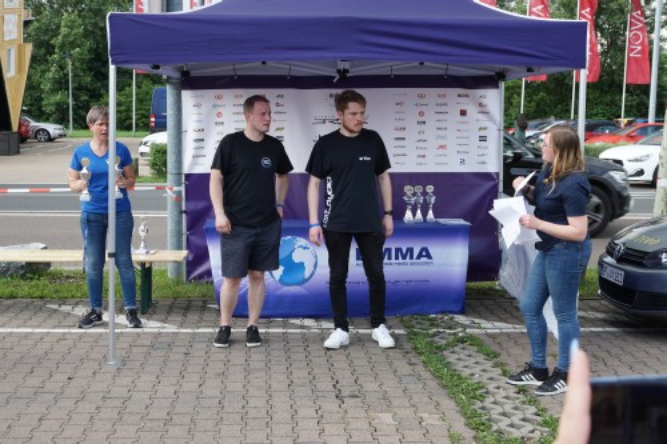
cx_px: 334
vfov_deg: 25.7
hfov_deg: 37.9
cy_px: 222
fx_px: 972
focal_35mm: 52
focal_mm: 35
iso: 160
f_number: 7.1
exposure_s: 1/100
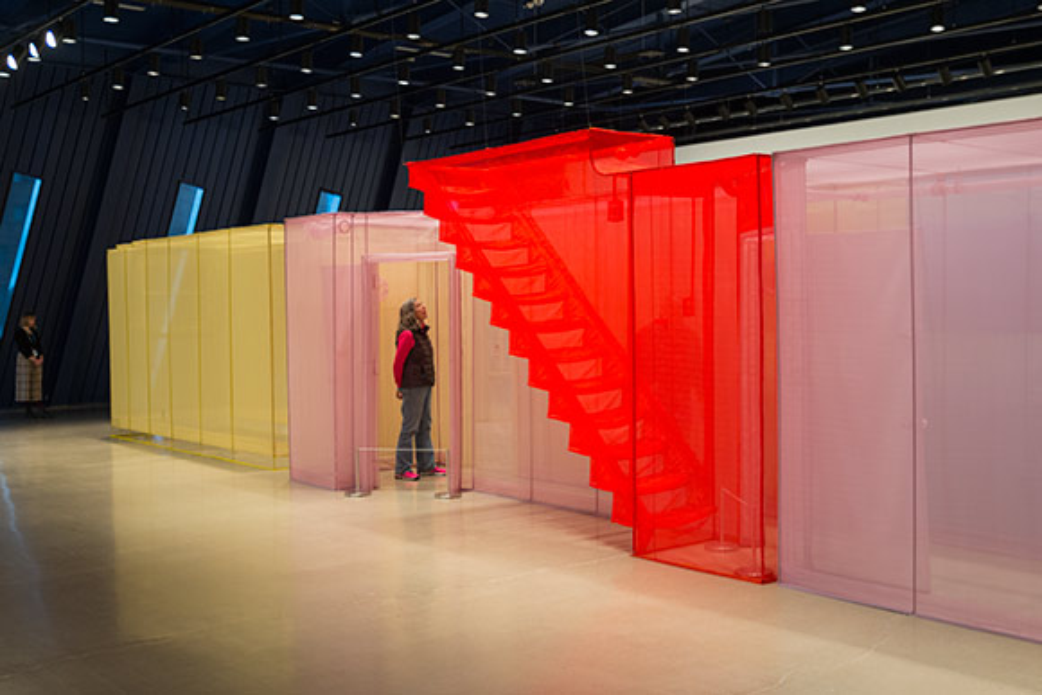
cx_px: 521
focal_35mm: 34
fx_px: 984
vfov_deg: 38.9
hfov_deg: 55.8
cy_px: 348
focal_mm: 34
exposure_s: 1/125
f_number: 3.3
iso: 1250
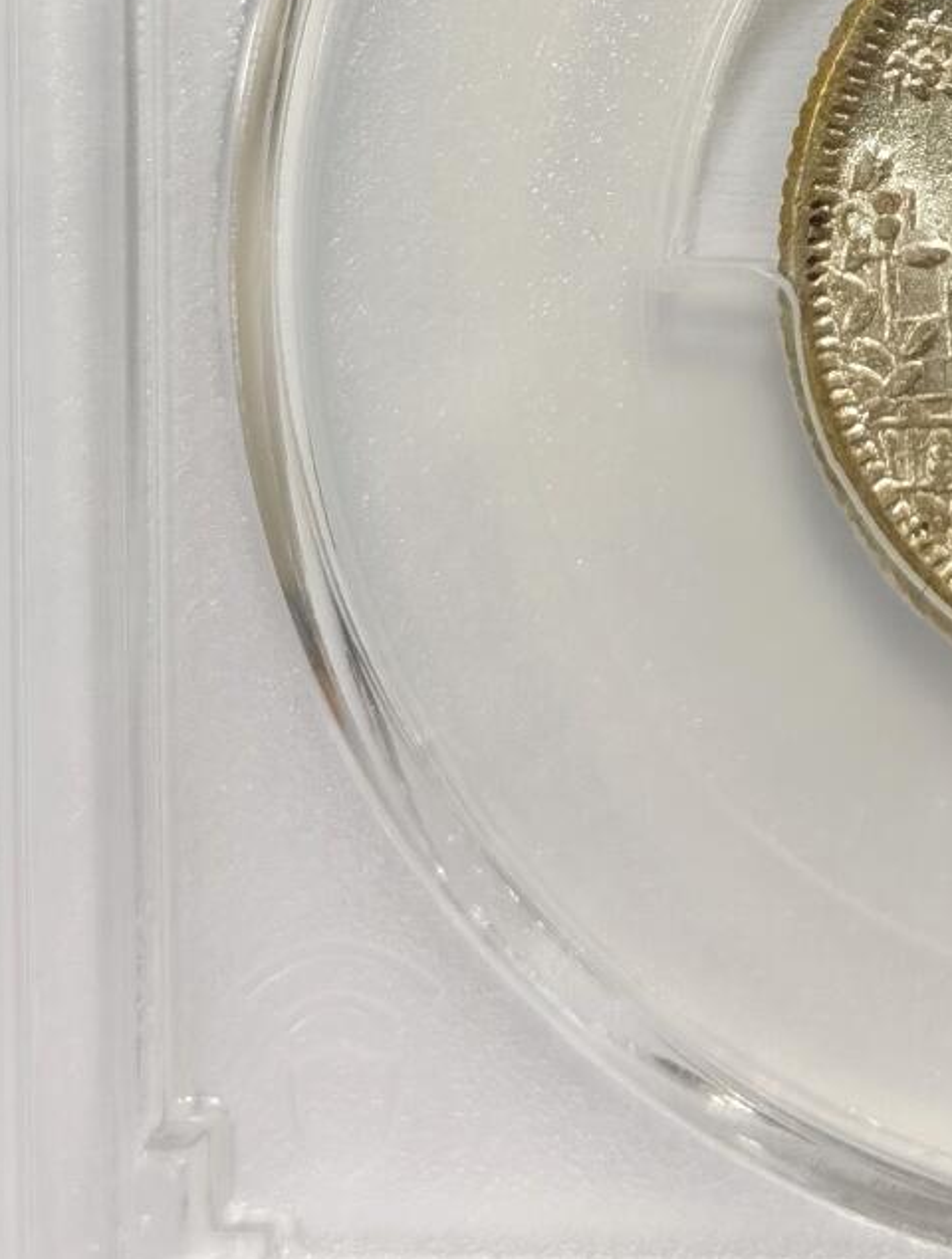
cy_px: -246
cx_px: 1274
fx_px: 5582
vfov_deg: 12.6
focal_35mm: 153
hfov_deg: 9.6
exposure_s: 1/100
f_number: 16
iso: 100
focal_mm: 5.56
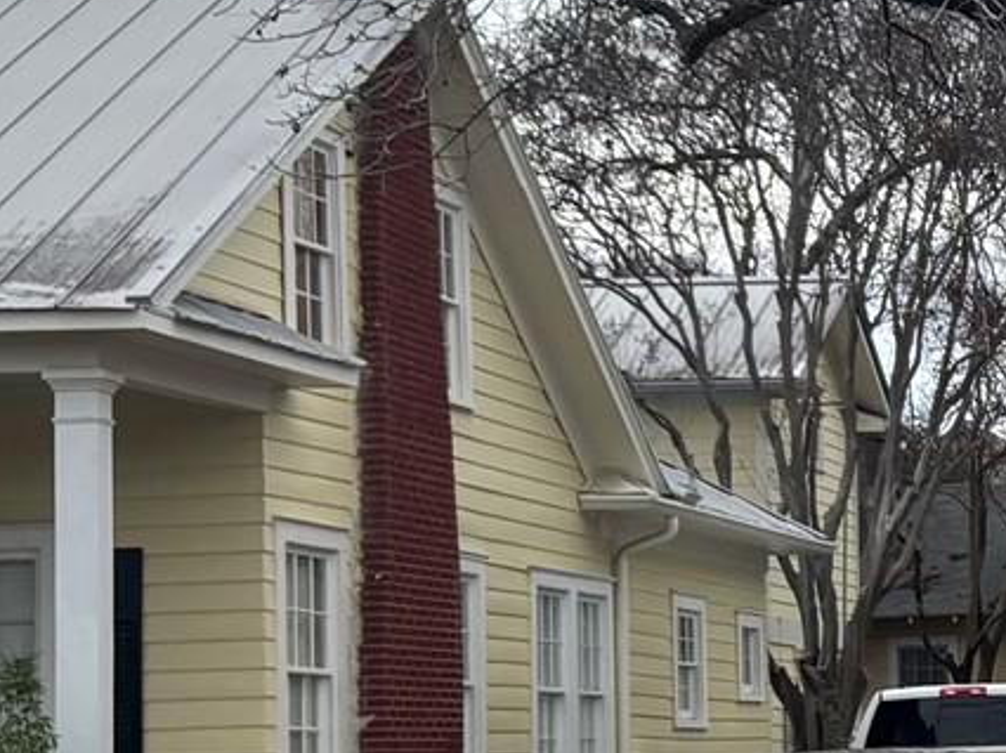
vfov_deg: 11.8
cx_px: 2189
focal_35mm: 125
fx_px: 3631
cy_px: 531
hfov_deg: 13.0
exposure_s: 1/1812
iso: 50
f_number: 1.6
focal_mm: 5.96
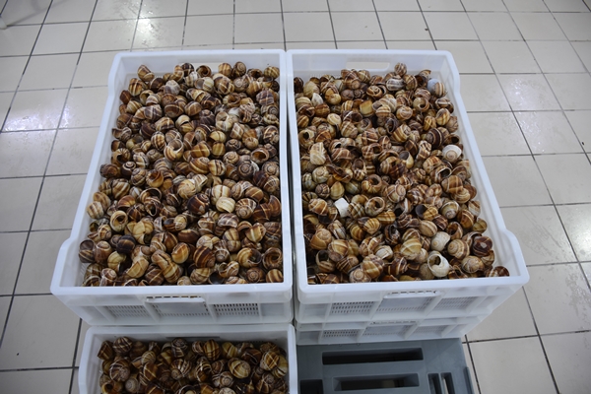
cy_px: 197
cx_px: 296
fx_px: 443
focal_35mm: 27
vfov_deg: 47.9
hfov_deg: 67.4
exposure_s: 1/40
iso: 400
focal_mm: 18
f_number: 3.5
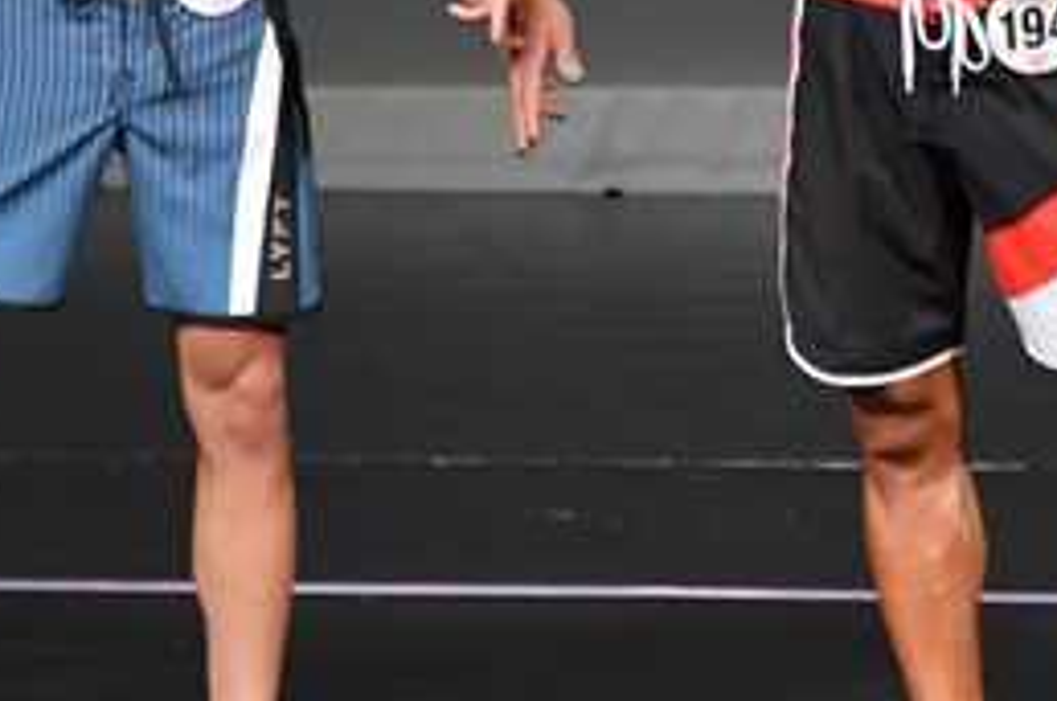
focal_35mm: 948
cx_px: 1129
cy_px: -8
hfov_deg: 2.2
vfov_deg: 1.4
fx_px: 27782
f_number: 5.6
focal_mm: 210
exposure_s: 1/400
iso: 4000
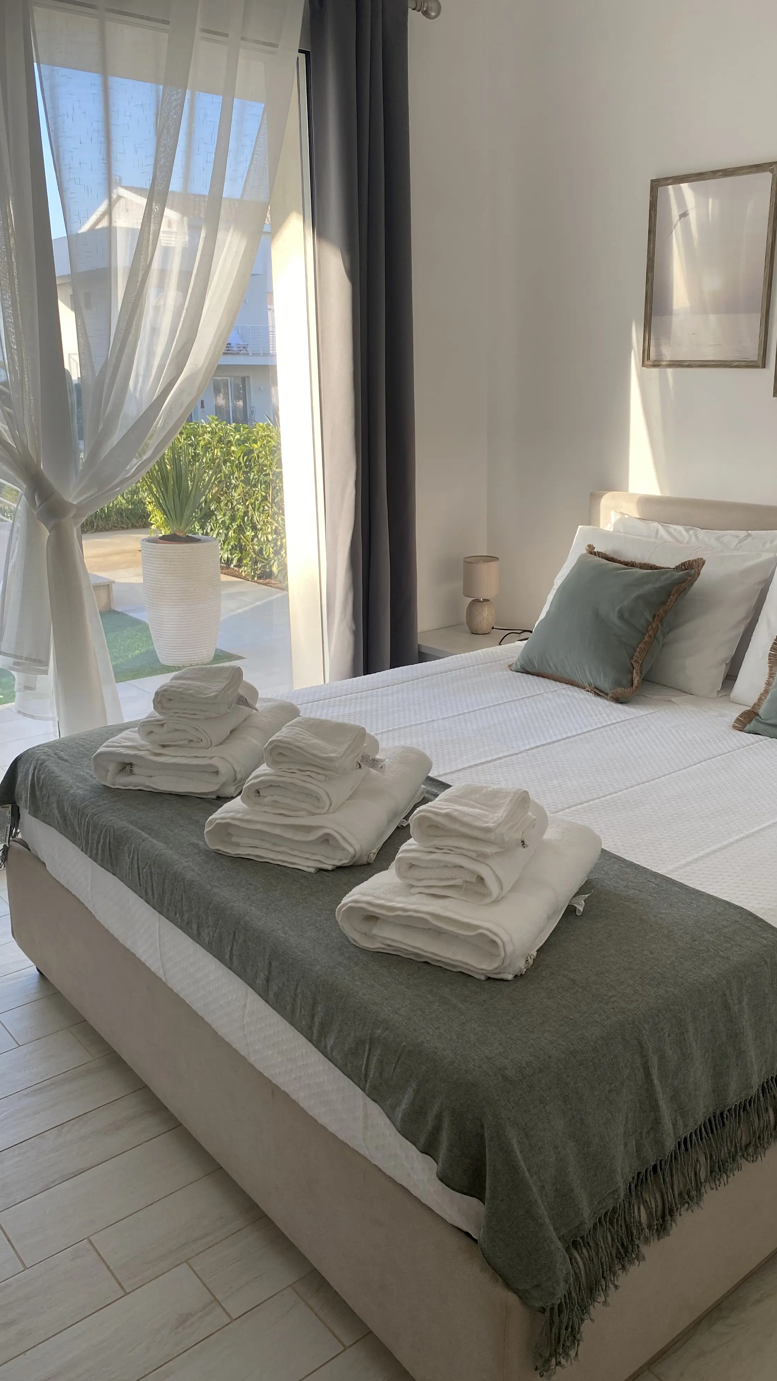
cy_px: 689
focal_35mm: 29
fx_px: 1062
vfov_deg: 66.1
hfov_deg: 40.1
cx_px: 438
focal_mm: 4.25
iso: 32
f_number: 1.8
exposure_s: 1/145
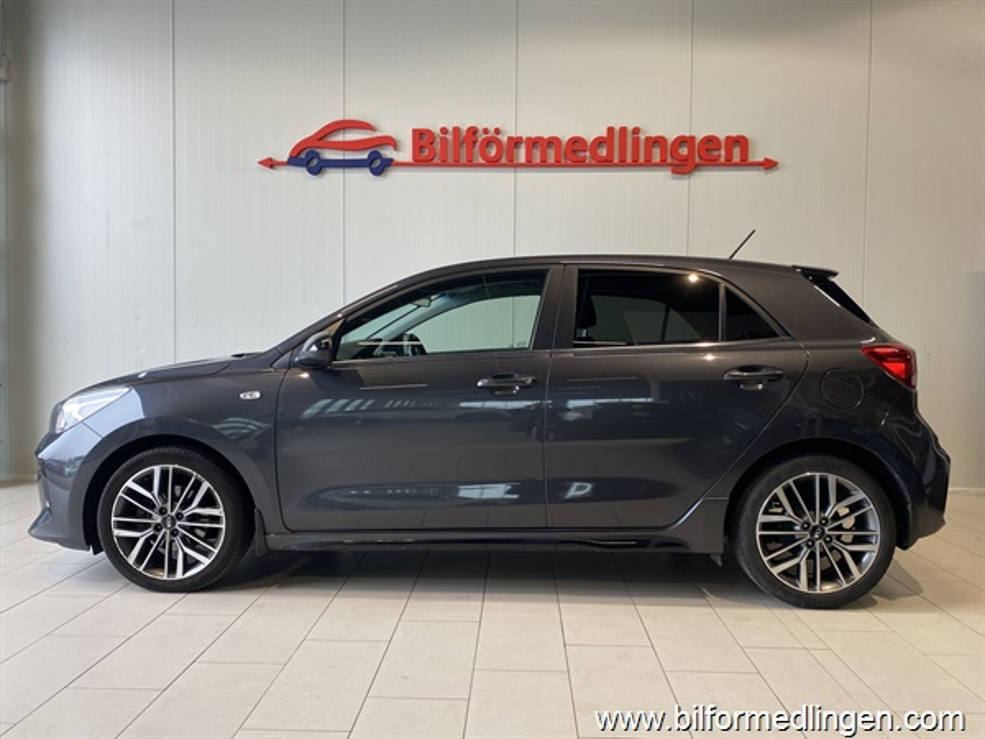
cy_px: 370
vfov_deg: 53.1
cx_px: 492
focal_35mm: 26
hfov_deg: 67.3
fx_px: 740
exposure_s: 1/121
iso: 50
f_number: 1.8
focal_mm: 4.25
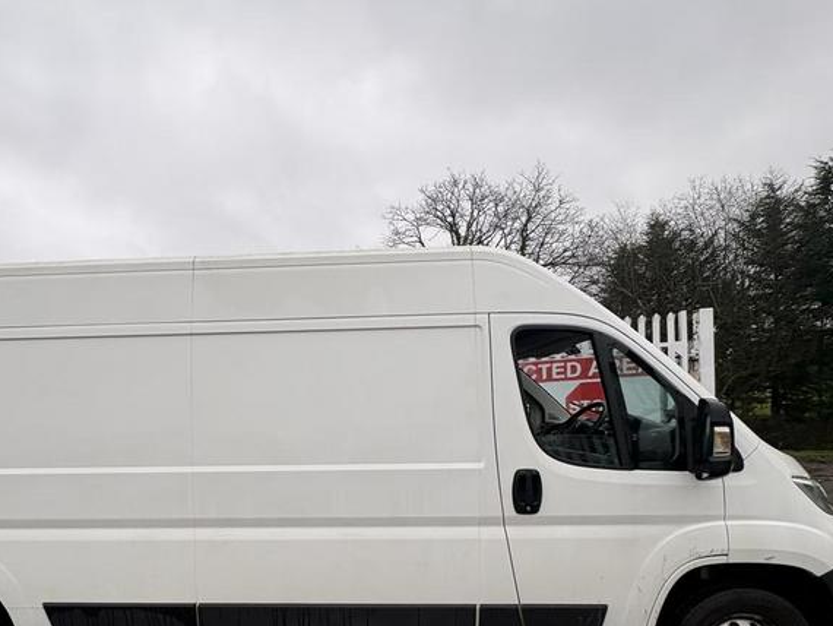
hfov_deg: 74.7
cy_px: 443
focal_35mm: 22
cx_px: 301
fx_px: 530
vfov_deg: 58.9
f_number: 2.2
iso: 40
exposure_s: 1/139
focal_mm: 2.22
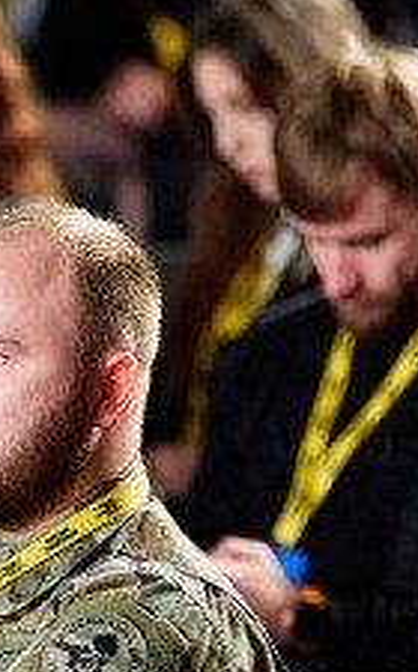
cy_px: 676
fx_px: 11465
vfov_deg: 3.4
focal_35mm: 627
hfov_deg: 2.1
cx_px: -239
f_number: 1.8
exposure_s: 1/100
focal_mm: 135
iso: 1250
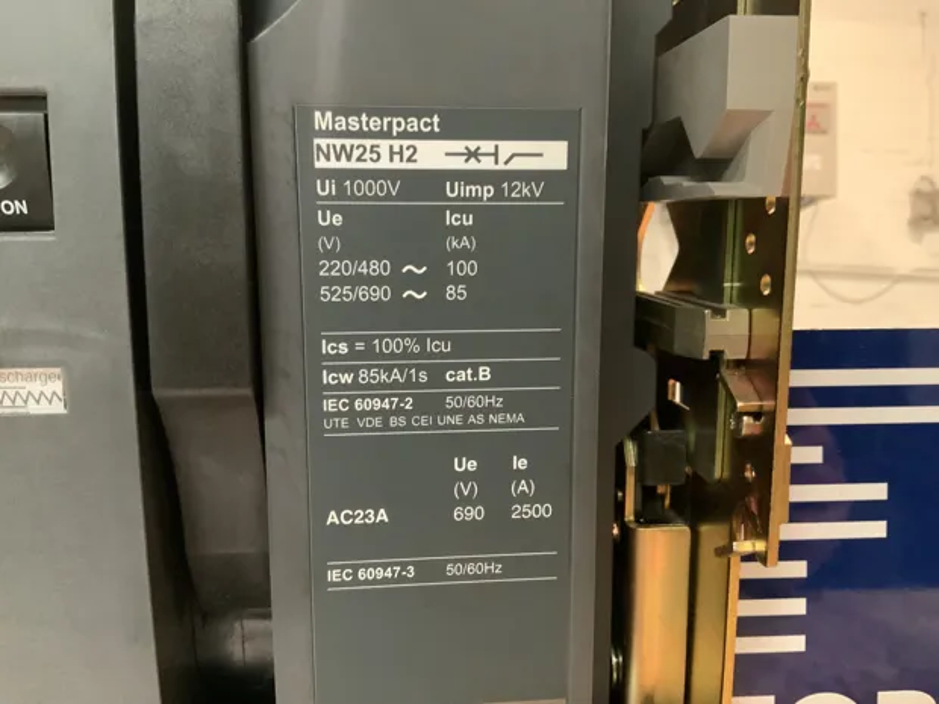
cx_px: 470
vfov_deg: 48.2
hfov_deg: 61.7
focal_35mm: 29
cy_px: 352
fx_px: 787
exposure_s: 1/25
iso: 400
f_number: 1.8
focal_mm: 3
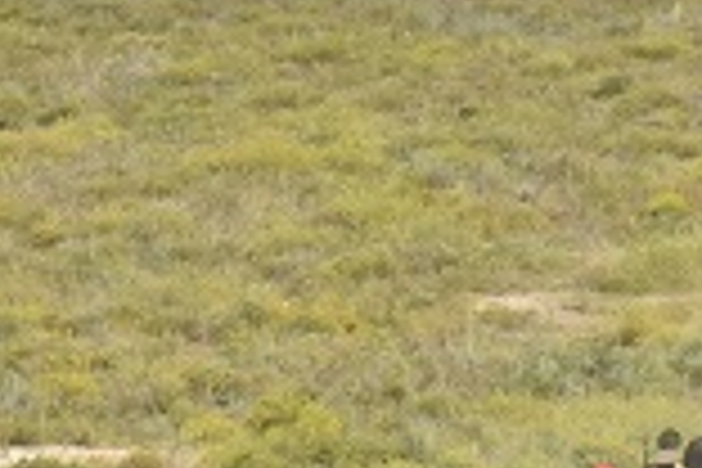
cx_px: 72
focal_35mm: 288
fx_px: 5616
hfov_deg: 7.1
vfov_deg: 4.8
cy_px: 63
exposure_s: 1/800
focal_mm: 30
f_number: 16
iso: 800
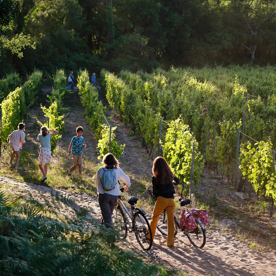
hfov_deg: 17.9
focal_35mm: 97
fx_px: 875
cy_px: 151
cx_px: 139
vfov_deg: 17.9
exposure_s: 1/640
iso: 160
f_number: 2.8
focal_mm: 50
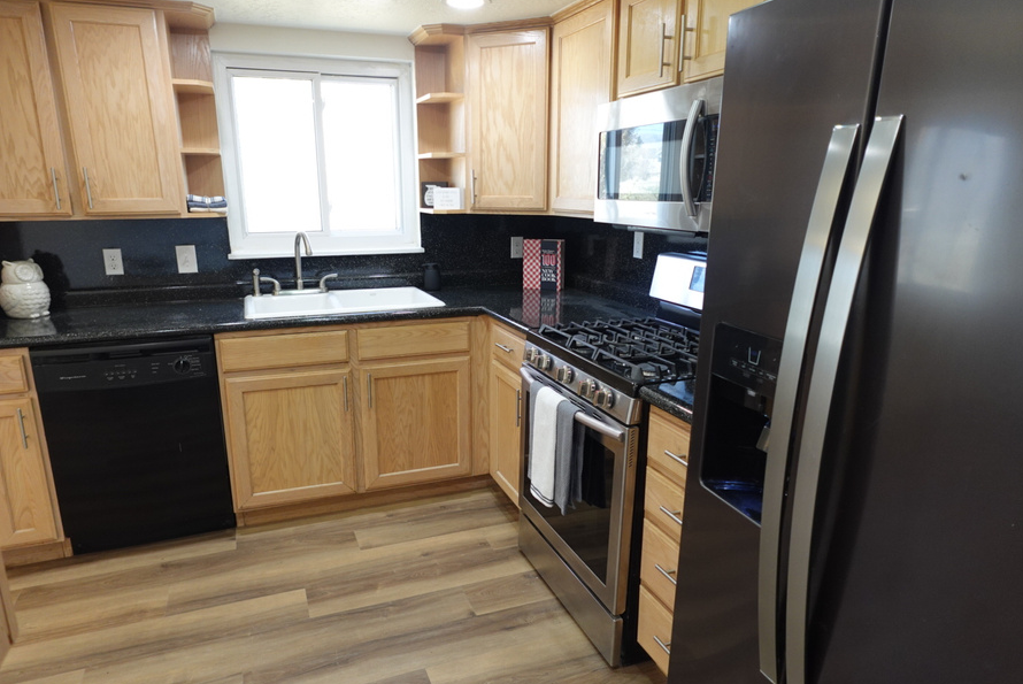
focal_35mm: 23
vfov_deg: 55.1
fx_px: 654
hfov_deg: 76.0
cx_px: 497
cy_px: 367
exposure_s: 1/80
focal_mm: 7.6
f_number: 2
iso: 250
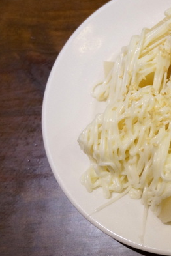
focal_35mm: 66
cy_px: 121
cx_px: 206
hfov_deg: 19.5
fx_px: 469
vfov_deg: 30.6
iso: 2500
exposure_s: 1/60
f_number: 4.5
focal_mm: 27
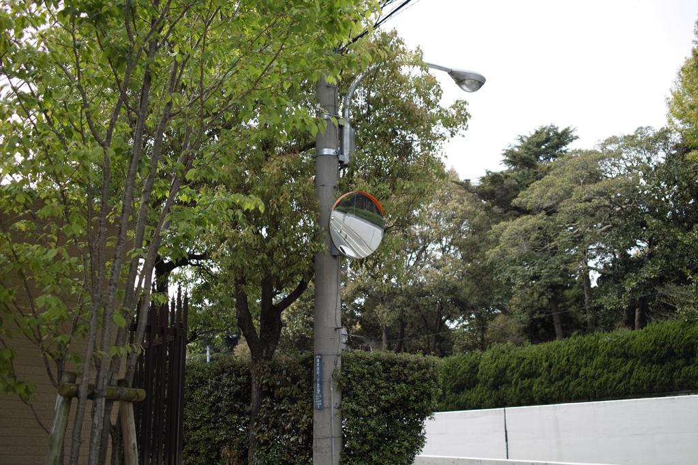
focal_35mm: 41
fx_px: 795
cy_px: 232
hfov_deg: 47.4
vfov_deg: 32.6
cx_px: 349
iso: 100
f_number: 2.8
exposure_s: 1/400
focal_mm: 24.2
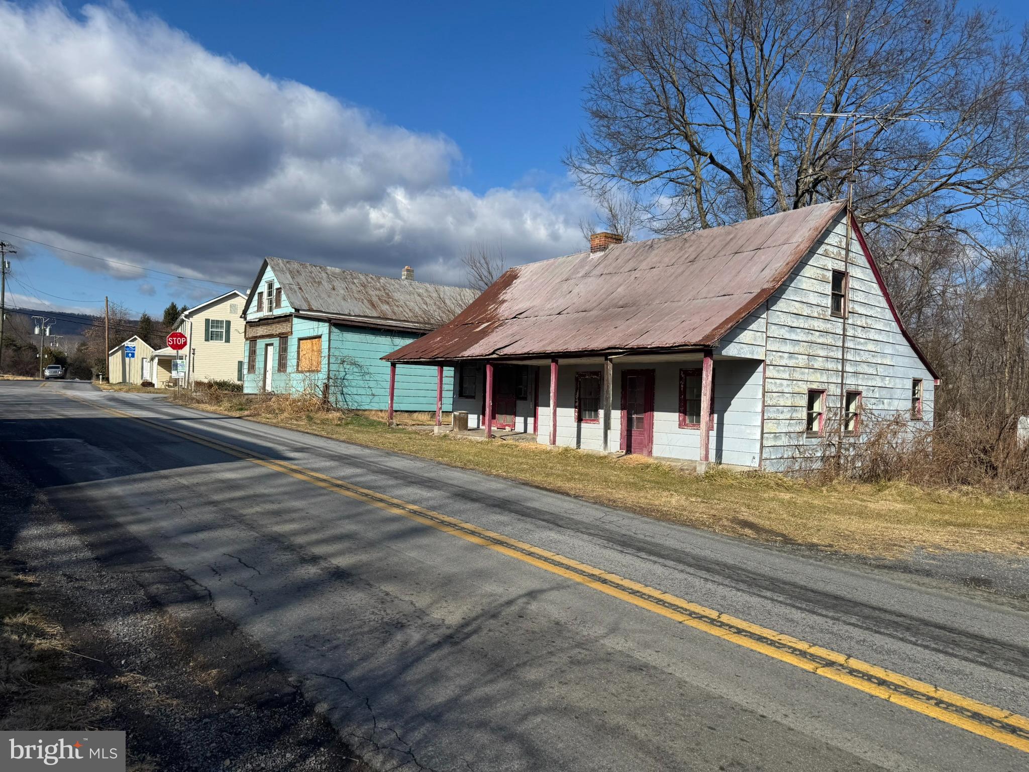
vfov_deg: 56.8
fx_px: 713
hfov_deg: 71.6
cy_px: 386
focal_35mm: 24
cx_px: 514
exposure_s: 1/7092
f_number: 1.78
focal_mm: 6.76
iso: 80
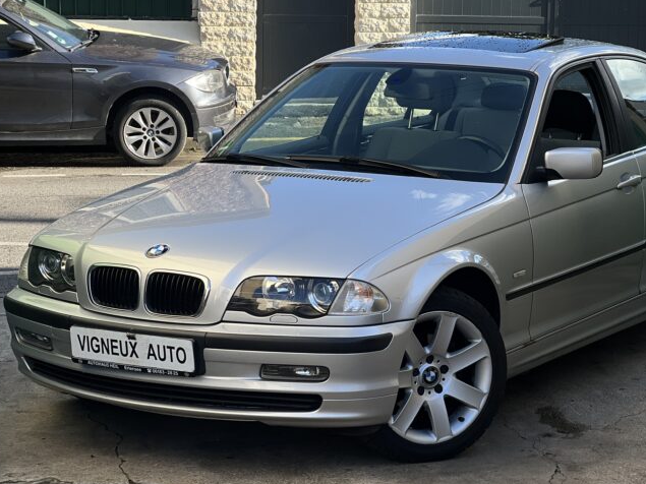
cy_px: 215
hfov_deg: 20.2
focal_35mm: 97
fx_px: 1810
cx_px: 375
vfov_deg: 15.2
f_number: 2.8
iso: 25
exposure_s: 1/264
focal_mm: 9
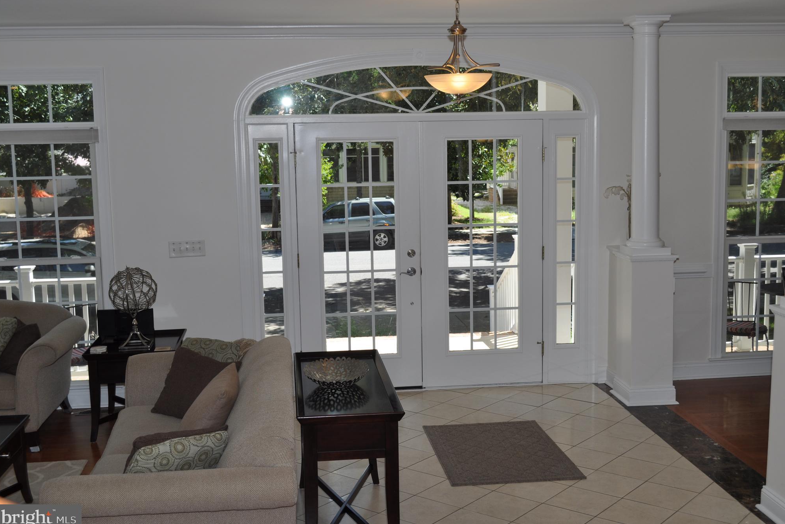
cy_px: 265
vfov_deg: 30.2
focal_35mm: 45
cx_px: 397
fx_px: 971
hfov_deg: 44.0
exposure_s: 1/200
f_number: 7.1
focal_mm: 29
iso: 200
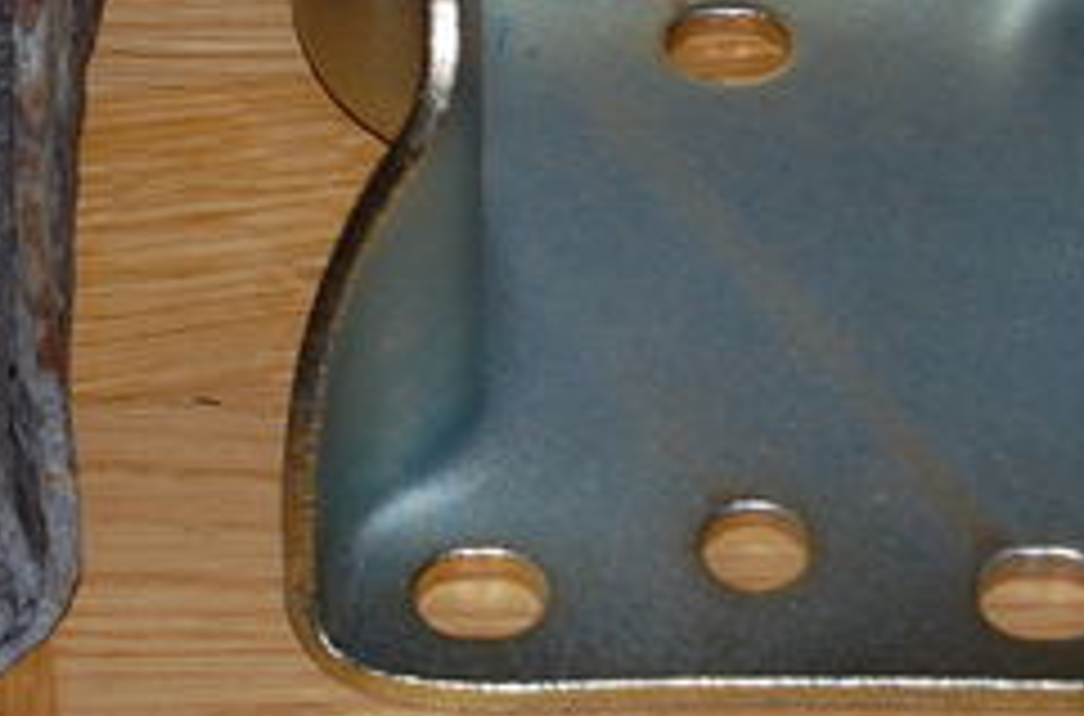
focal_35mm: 219
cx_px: 112
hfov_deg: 9.4
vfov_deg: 6.2
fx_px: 6583
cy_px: 189
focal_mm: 55
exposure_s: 1/125
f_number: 5.6
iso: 200
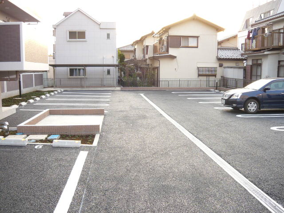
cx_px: 142
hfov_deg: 55.4
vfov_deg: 42.9
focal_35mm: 33
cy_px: 106
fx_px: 271
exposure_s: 1/80
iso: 100
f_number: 2.8
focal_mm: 5.5
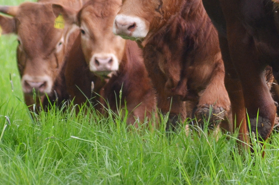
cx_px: 289
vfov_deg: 2.0
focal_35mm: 677
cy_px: -50
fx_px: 5233
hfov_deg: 3.1
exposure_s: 1/800
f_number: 4.2
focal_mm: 135
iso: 800
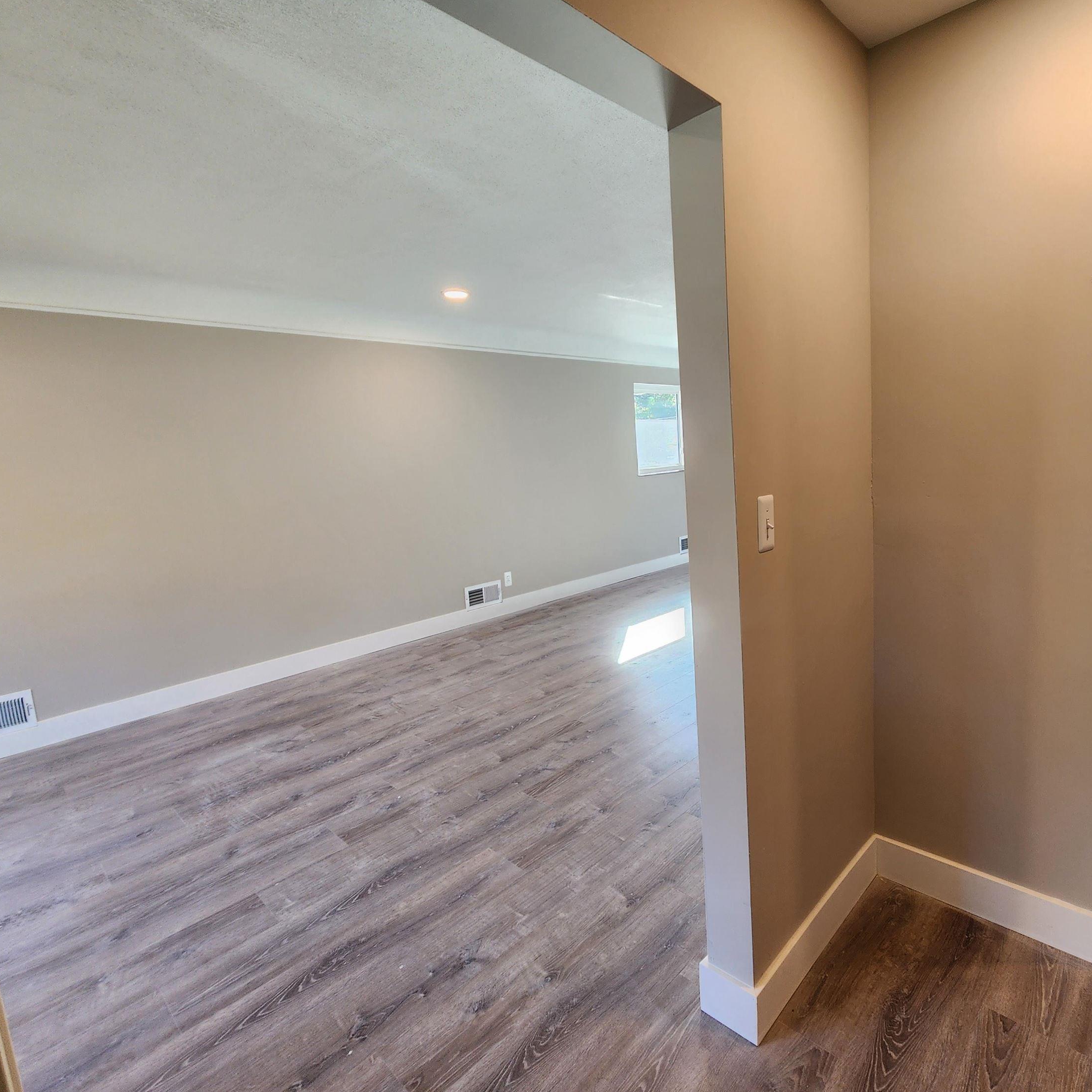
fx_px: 571
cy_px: 535
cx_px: 651
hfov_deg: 86.4
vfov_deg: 87.4
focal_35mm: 16
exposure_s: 1/60
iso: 125
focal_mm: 2.2
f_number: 2.2
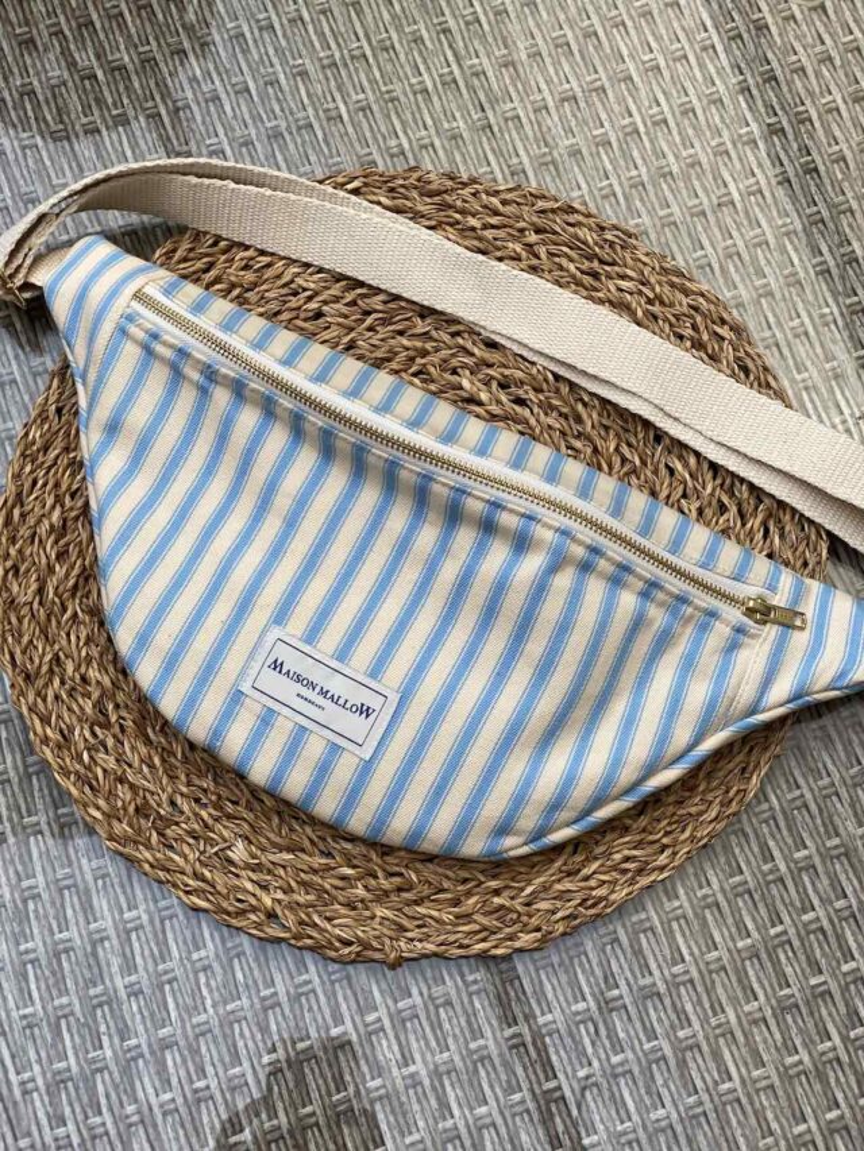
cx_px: 432
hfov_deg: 28.0
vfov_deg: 36.8
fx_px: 1730
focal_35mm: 52
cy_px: 576
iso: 20
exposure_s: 1/233
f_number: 2
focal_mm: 6
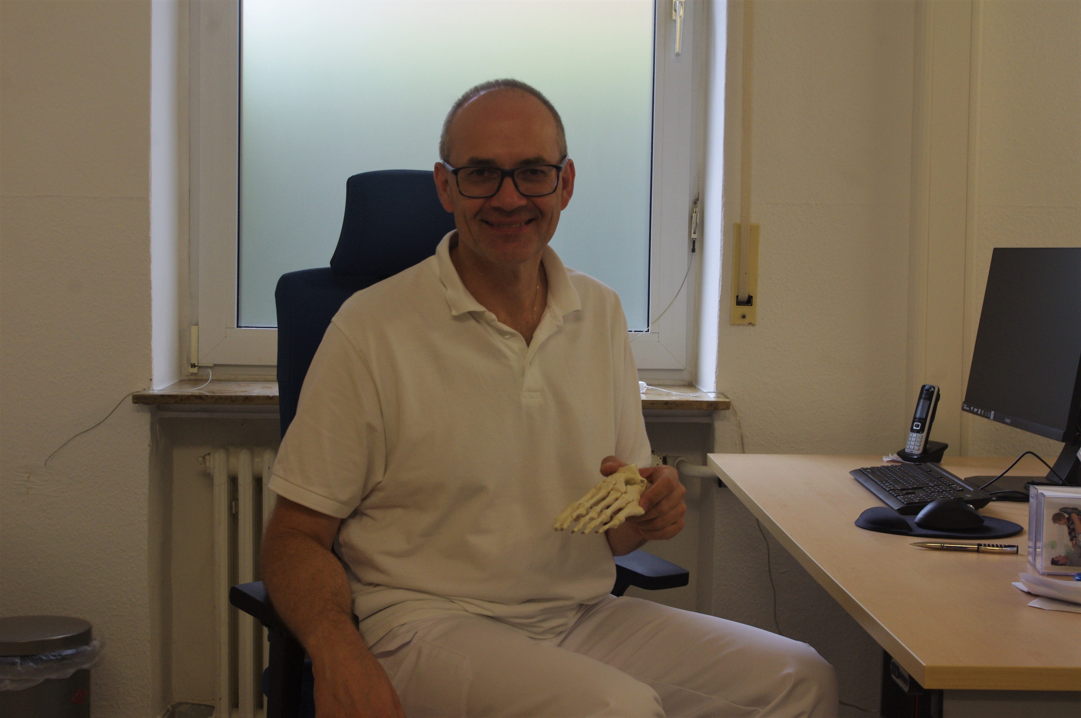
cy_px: 359
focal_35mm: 57
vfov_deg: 23.7
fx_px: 1709
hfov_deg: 35.1
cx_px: 540
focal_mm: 37.5
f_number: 7.1
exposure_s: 1/60
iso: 400
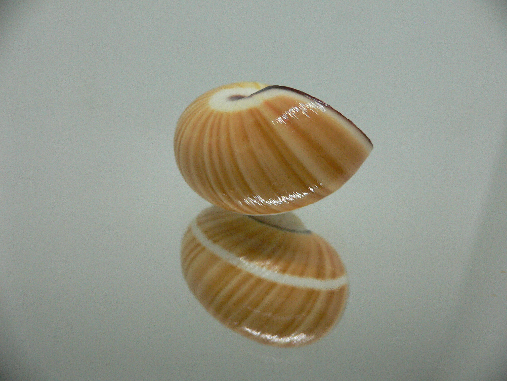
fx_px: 513
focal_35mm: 35
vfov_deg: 40.7
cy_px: 190
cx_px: 254
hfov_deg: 52.6
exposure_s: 1/60
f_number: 2.8
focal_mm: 4.6
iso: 200
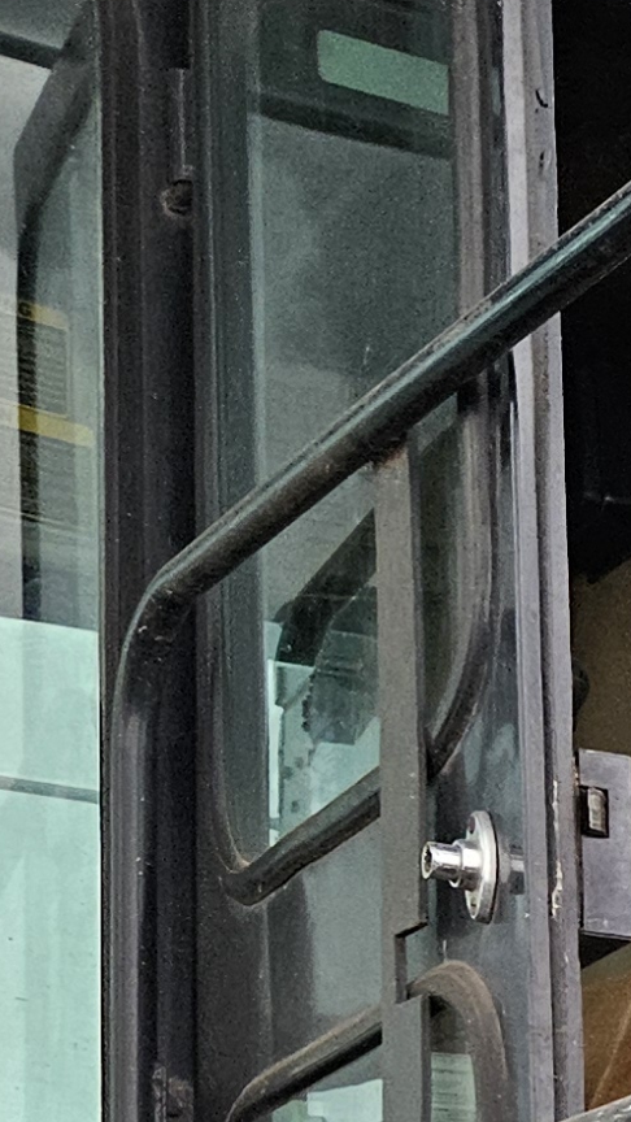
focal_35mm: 116
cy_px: 1367
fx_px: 3450
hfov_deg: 8.7
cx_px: 1854
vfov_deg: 17.5
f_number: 1.8
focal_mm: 5.4
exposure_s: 1/120
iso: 250
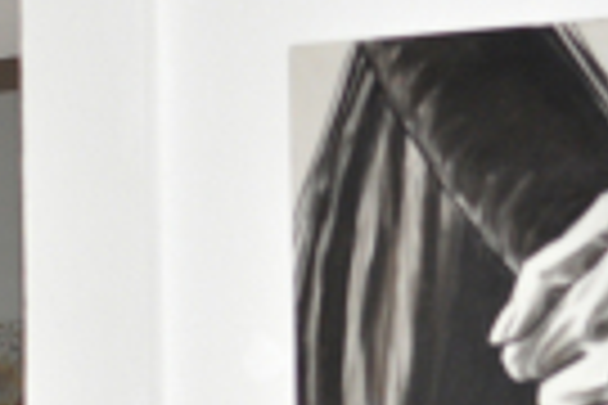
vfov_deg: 6.5
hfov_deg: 9.7
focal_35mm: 210
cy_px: 526
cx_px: -122
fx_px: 3546
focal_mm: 35
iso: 800
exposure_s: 1/60
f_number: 2.8
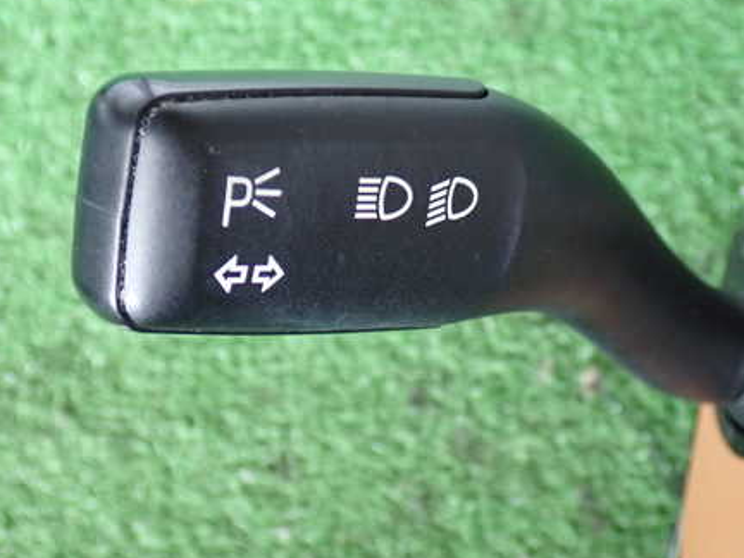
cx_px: 365
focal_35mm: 57
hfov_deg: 33.8
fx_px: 1225
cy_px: 279
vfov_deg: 25.7
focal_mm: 7.31
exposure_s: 1/40
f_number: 2.8
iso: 400
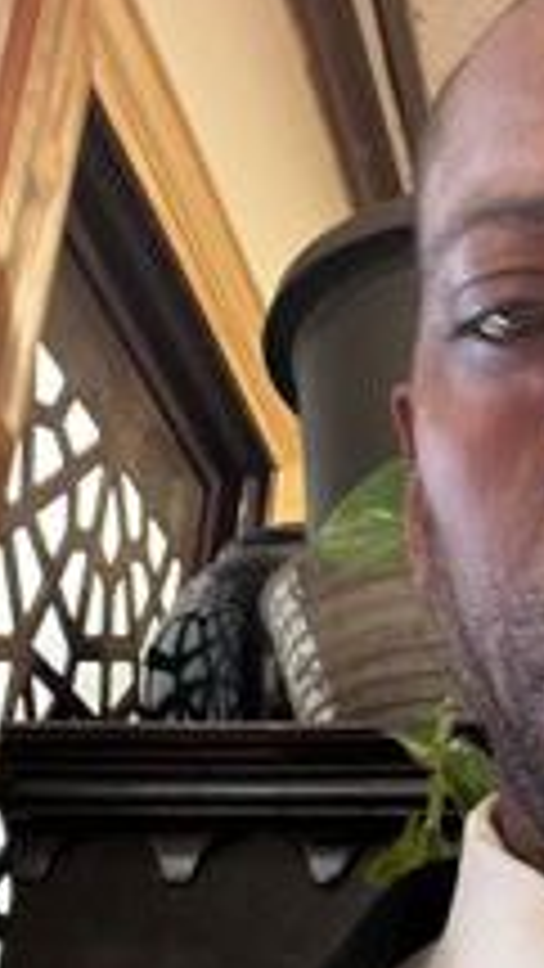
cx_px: 629
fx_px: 1717
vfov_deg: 31.4
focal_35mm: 67
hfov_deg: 17.3
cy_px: 540
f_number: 2.2
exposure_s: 1/20
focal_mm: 2.71
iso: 640
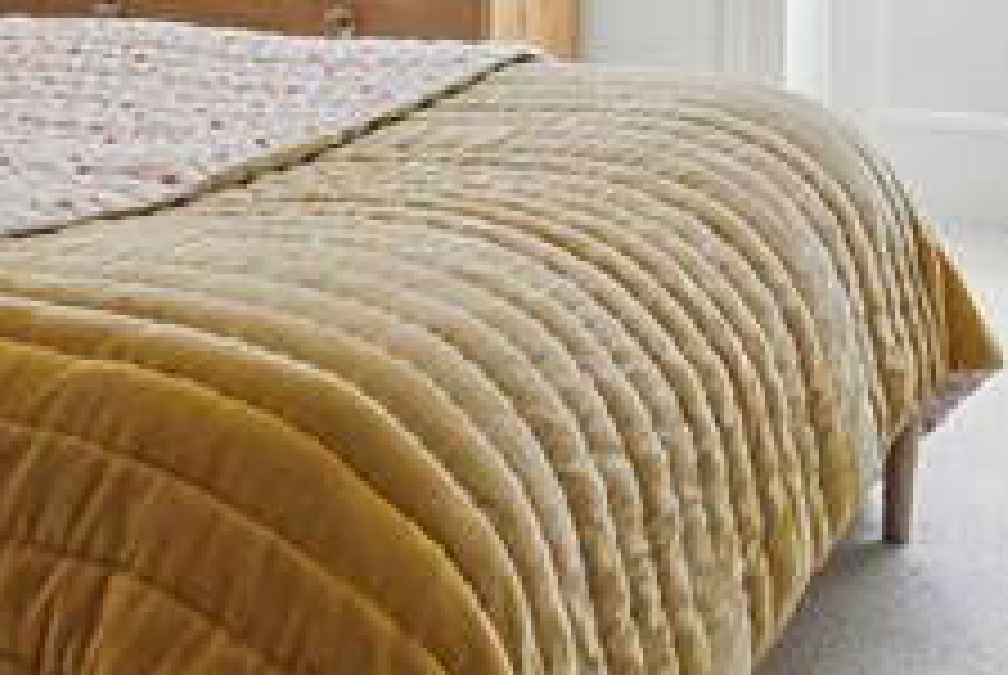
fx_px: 2047
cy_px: -263
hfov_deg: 25.6
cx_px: -112
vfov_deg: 17.3
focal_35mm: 73
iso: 1600
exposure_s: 1/100
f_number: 8
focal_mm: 16
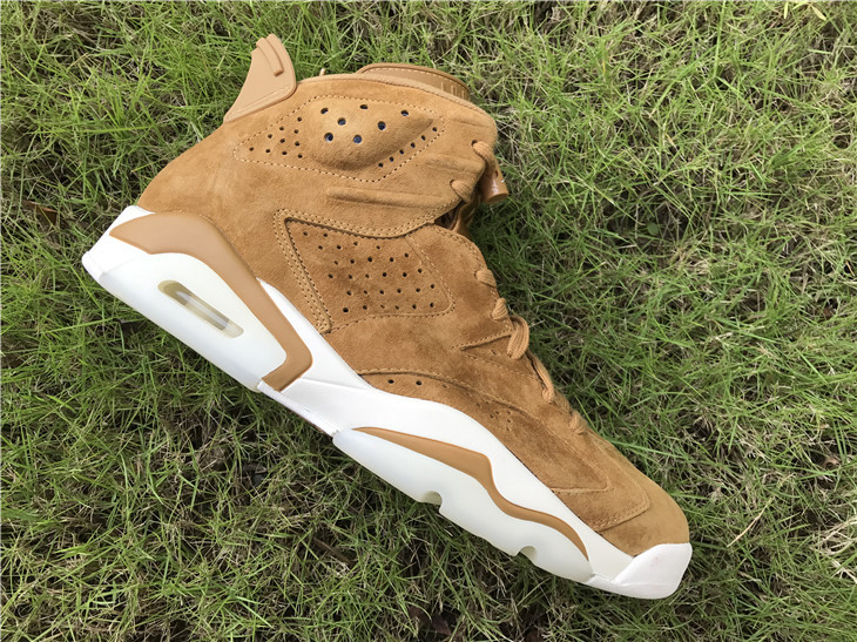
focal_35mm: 28
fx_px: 693
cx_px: 428
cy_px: 321
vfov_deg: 49.7
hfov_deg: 63.5
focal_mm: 3.99
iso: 20
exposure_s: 1/356
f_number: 1.8
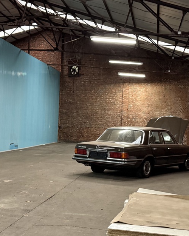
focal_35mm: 60
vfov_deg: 31.4
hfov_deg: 25.4
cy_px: 124
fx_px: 420
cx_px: 98
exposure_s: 1/50
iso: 500
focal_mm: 6.76
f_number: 1.78
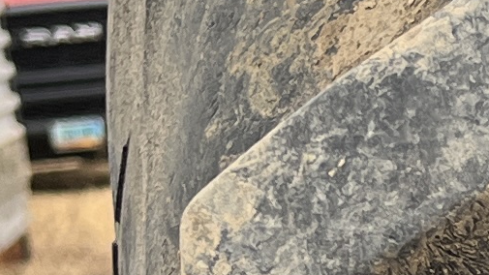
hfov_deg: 9.2
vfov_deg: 5.2
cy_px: 694
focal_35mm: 226
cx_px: 848
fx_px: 2930
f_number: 1.6
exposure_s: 1/285
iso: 40
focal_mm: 5.1
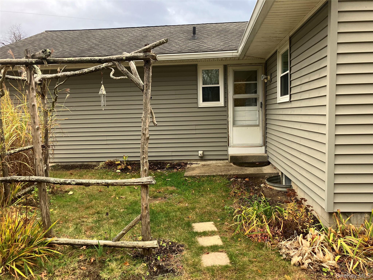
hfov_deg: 63.4
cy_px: 140
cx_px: 186
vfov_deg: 49.7
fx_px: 302
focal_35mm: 28
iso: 50
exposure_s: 1/121
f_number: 1.8
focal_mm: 3.99
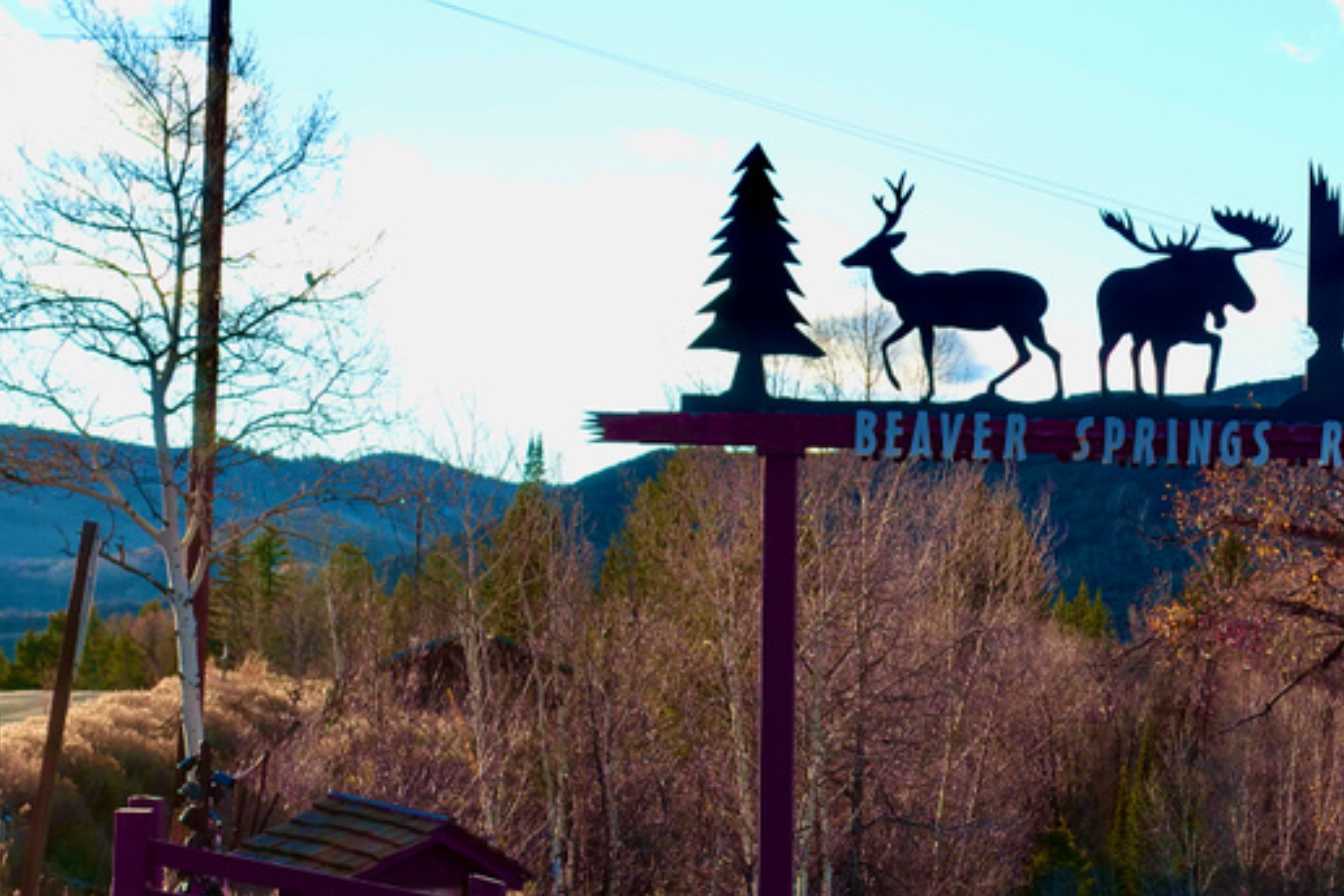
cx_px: 1323
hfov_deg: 15.8
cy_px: 668
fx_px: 4741
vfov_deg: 10.8
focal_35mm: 127
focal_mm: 23.34
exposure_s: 1/400
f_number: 4
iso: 125
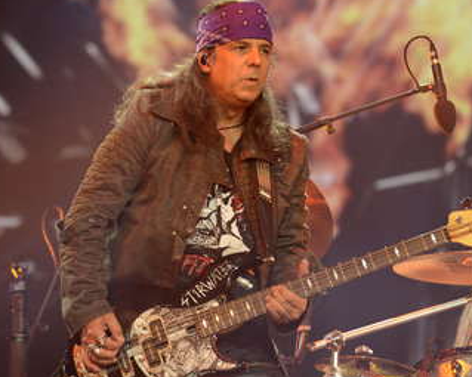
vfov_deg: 5.8
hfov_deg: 7.3
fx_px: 3701
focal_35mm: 265
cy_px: 180
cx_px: 269
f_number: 4
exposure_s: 1/800
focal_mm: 200
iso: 1250
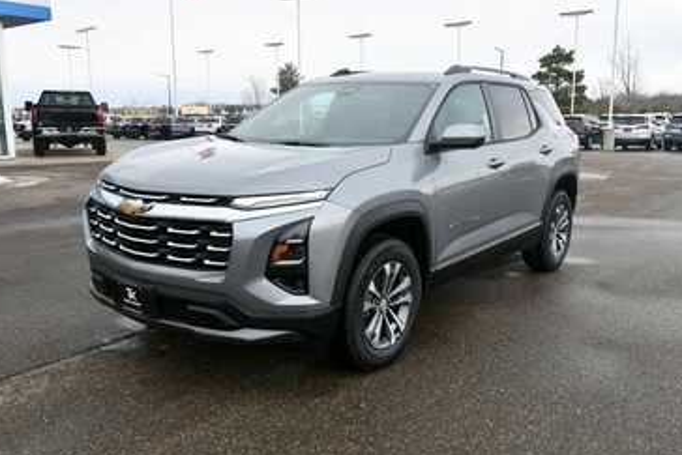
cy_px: 235
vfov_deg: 40.0
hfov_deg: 57.2
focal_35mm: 33
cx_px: 345
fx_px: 625
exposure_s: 1/250
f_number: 8
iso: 200
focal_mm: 20
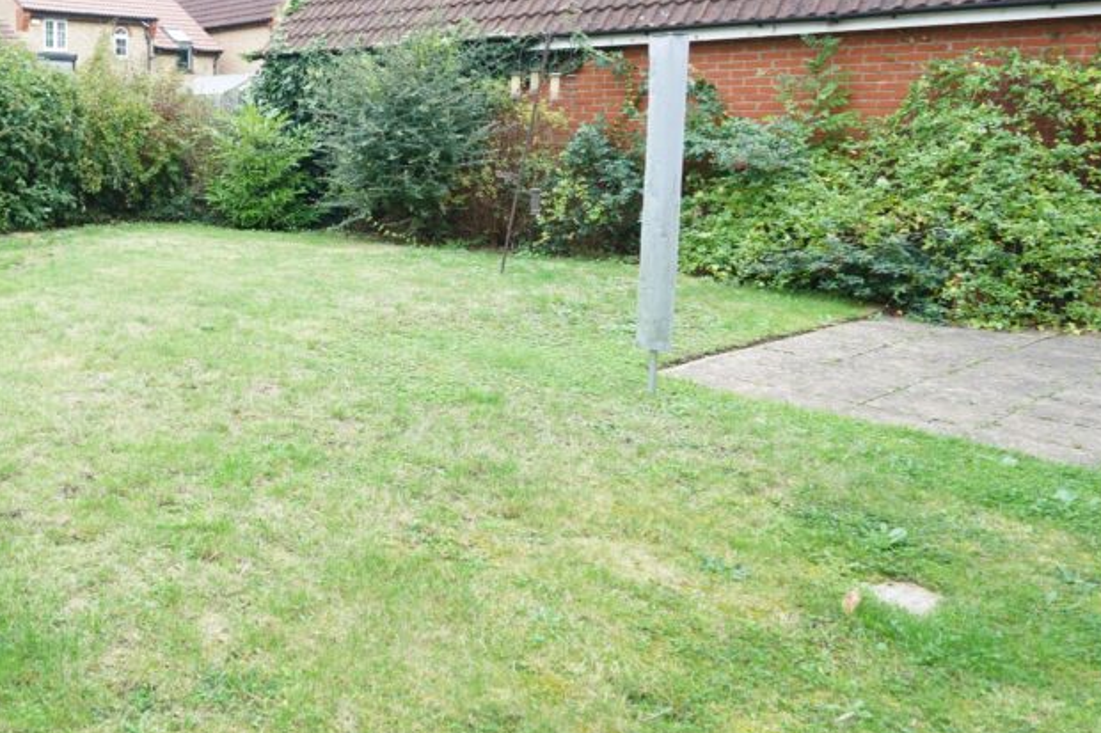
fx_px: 948
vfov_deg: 41.8
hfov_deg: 53.0
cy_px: 246
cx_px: 114
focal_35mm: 31
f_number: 5.6
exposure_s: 1/80
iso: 400
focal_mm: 16
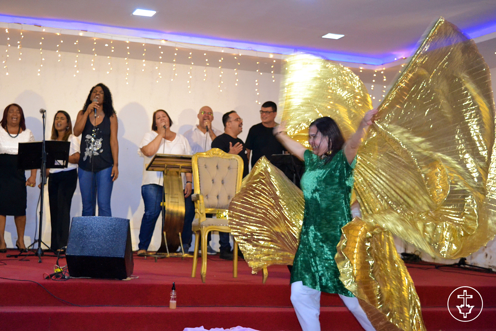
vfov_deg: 22.6
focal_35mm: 60
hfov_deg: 33.4
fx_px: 827
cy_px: 166
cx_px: 248
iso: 2500
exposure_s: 1/60
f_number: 4.8
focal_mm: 40
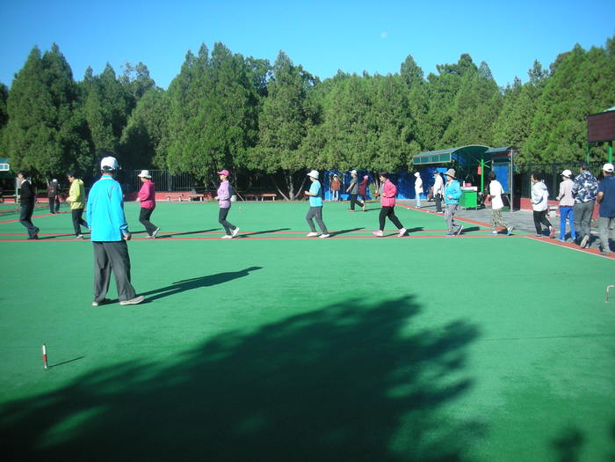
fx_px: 622
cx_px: 308
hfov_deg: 52.6
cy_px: 231
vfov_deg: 40.7
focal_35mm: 35
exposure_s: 1/125
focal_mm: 5.8
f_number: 7.9
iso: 61
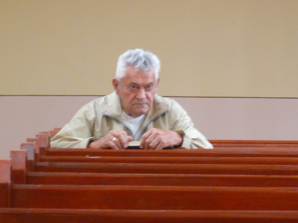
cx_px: 149
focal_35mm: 229
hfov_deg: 8.6
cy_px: 112
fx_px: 1971
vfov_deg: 6.5
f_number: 3.6
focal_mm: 23
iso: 400
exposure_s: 1/5
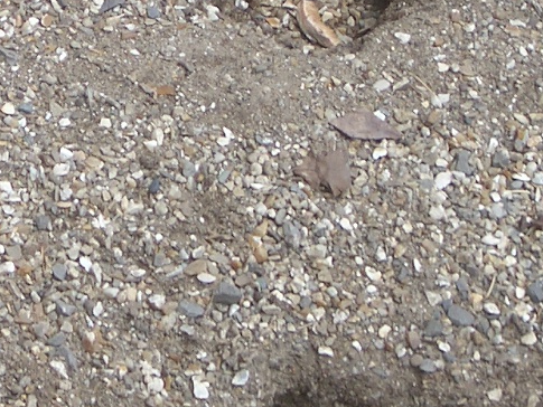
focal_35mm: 244
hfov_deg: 8.1
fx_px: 3828
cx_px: 188
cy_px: -86
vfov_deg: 6.1
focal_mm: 12.2
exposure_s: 1/200
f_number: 3.9
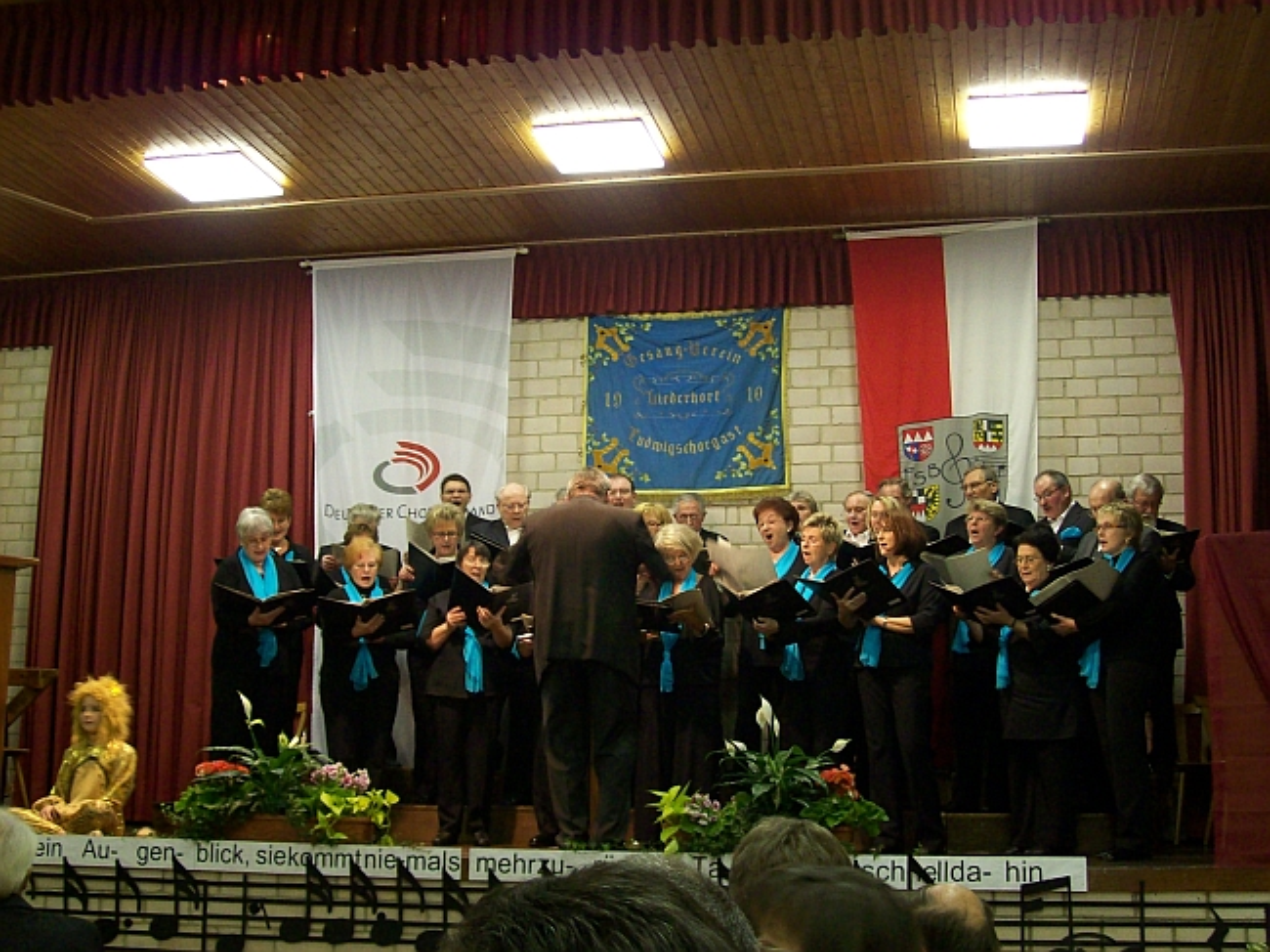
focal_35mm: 45
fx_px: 1650
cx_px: 635
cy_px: 476
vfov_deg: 32.2
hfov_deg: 42.1
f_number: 3
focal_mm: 7.6
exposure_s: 1/8
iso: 200
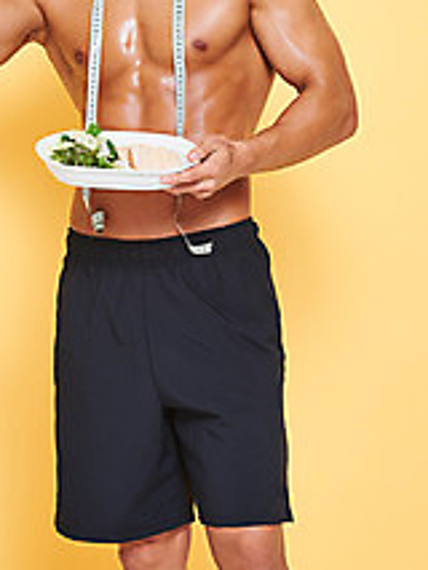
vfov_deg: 8.4
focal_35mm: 235
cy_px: 86
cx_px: 132
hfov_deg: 6.3
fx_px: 3870
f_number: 11
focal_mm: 130
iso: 100
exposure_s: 1/125
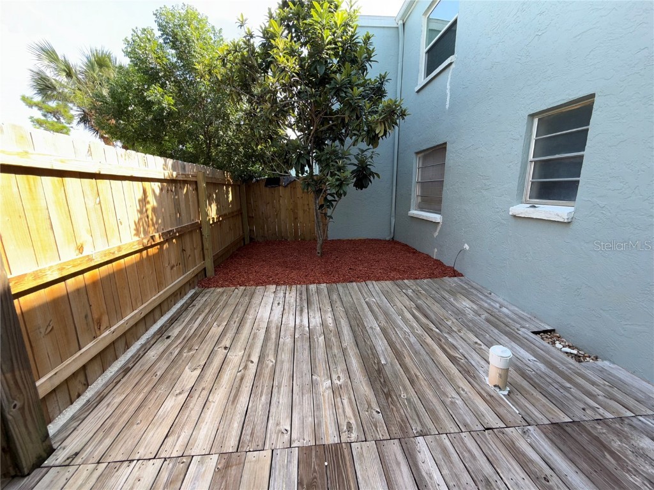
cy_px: 245
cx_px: 327
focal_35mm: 14
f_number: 2.2
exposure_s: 1/122
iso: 16
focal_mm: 2.22
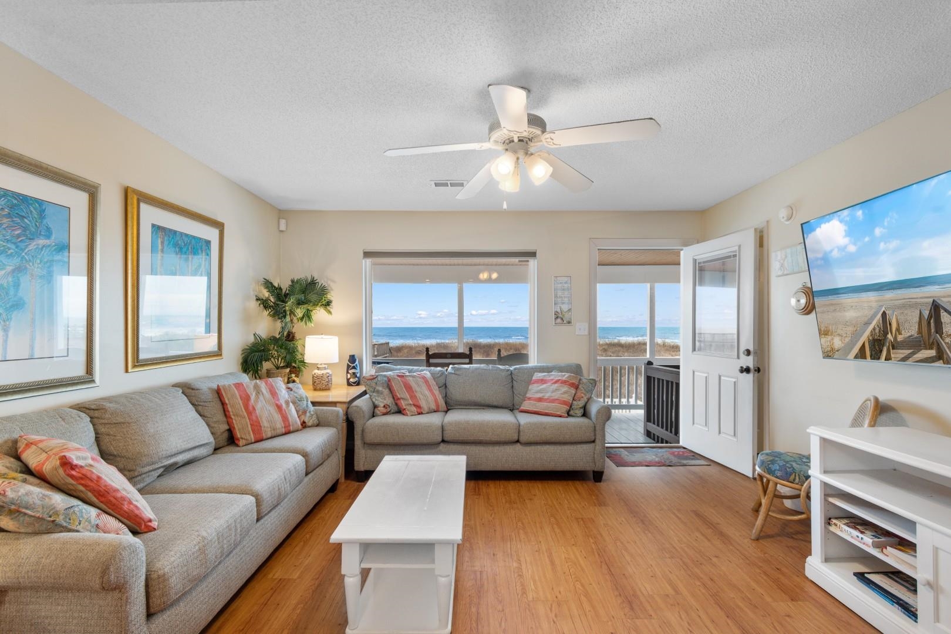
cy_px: 317
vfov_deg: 77.3
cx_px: 476
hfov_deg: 100.4
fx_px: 396
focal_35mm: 15
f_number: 4.5
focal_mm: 10
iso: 100
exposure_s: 1/15
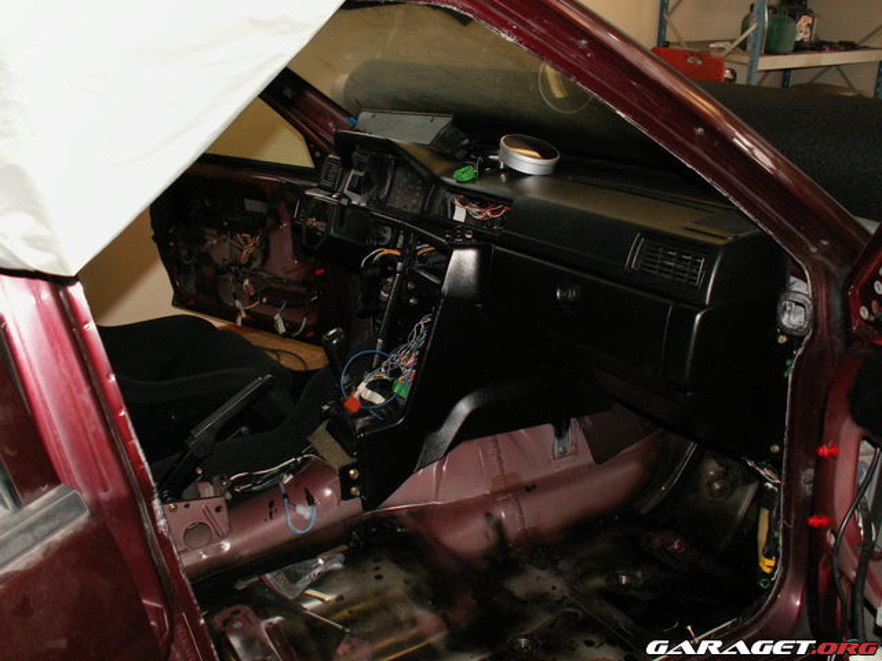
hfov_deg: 52.6
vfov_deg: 40.7
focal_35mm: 35
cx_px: 441
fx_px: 892
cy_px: 330
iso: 160
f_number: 2.8
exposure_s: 1/40
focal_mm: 5.86
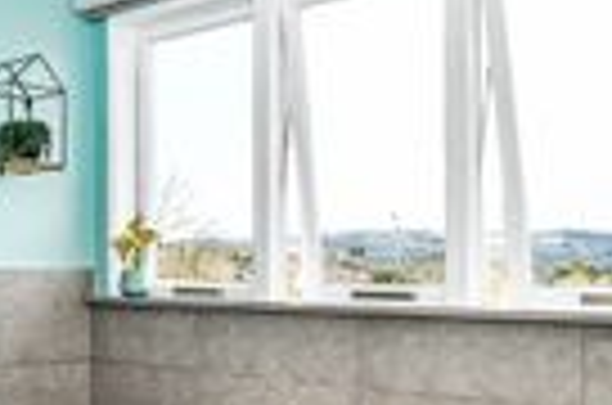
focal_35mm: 52
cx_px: 279
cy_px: 304
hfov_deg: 38.2
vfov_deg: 25.6
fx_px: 882
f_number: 10
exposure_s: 1/160
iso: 800
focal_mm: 10
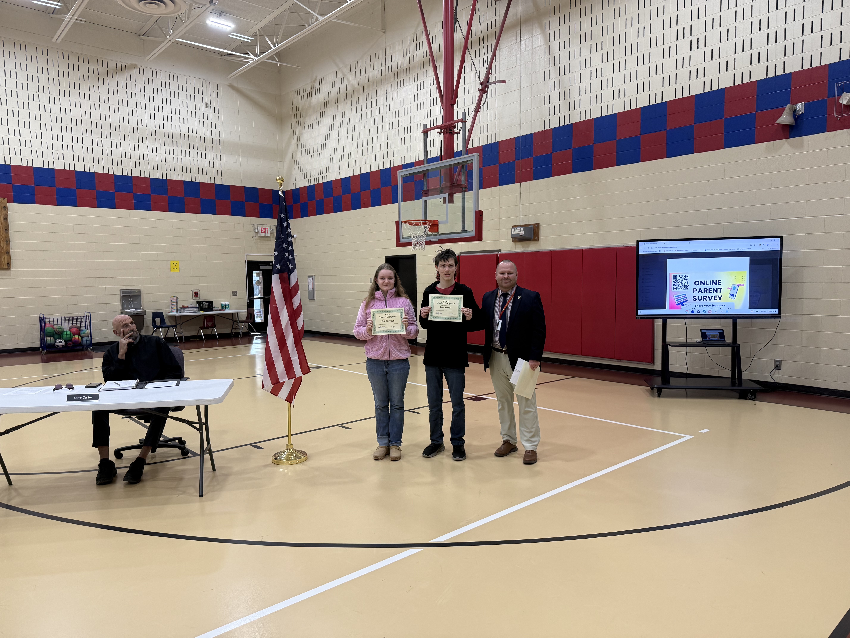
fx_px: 589
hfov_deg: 71.6
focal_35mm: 24
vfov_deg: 56.8
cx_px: 425
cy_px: 319
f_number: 1.78
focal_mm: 6.76
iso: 160
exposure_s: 1/90
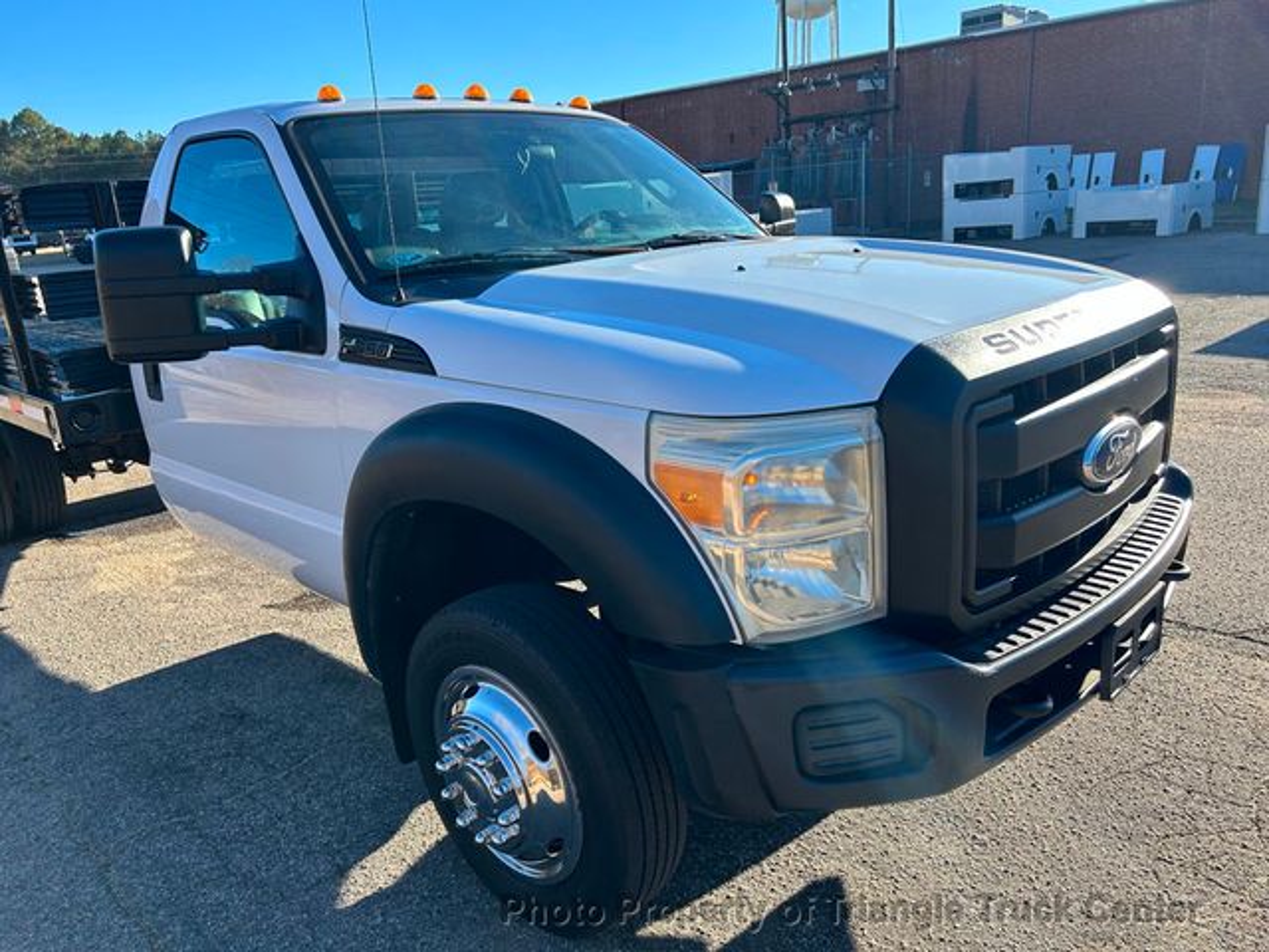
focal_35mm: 26
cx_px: 634
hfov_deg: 67.3
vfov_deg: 53.1
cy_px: 476
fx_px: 953
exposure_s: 1/1468
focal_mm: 5.7
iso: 50
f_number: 1.5
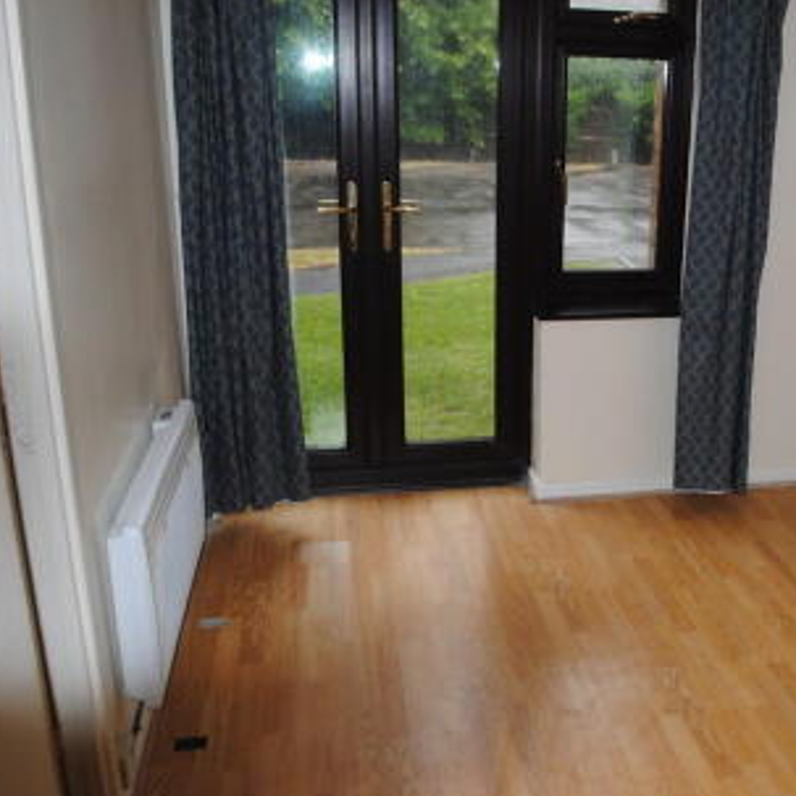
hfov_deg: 45.0
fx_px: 937
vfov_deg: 46.0
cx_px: 565
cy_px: 390
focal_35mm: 36
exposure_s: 1/60
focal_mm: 18
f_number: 3.5
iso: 200
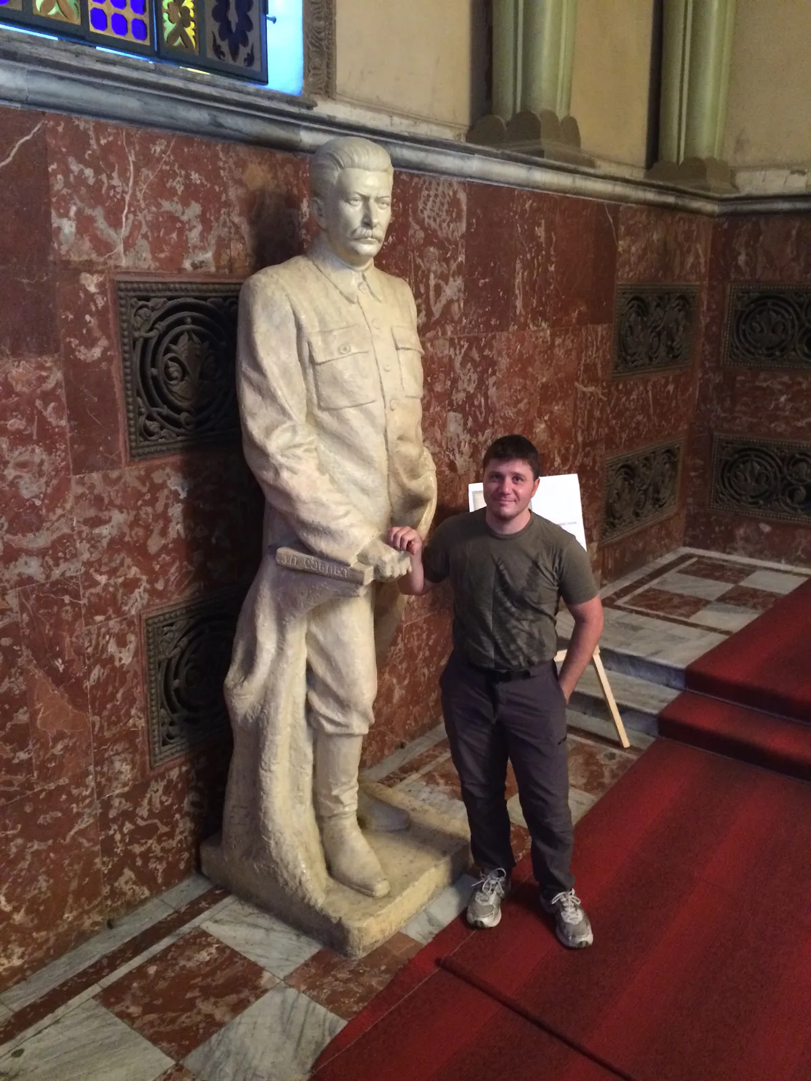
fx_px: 906
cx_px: 406
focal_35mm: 29
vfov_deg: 61.7
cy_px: 540
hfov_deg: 48.2
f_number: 2.2
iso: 320
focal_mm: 4.15
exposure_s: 1/15
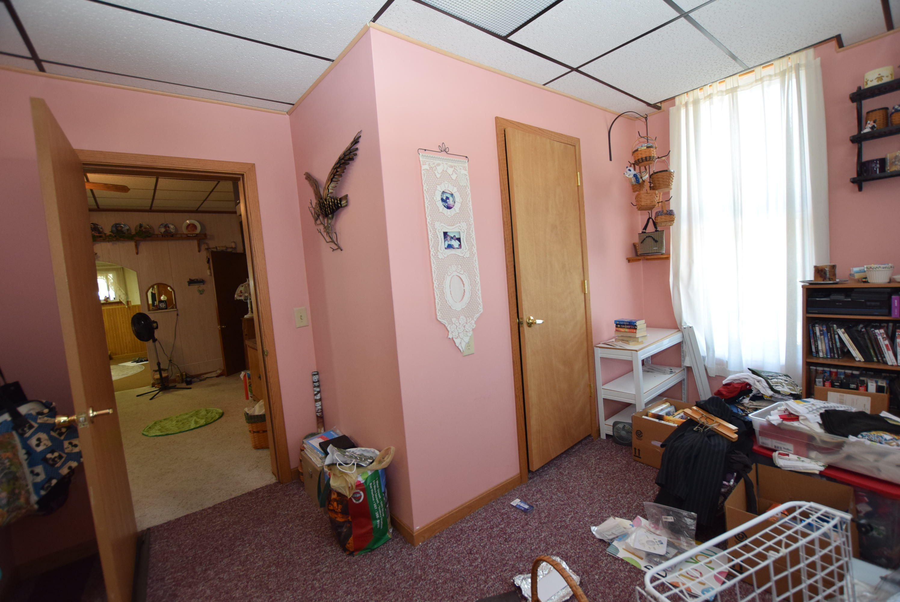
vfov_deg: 77.4
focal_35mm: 15
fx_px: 375
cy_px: 301
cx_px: 450
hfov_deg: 100.3
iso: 800
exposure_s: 1/60
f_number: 4
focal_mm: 10
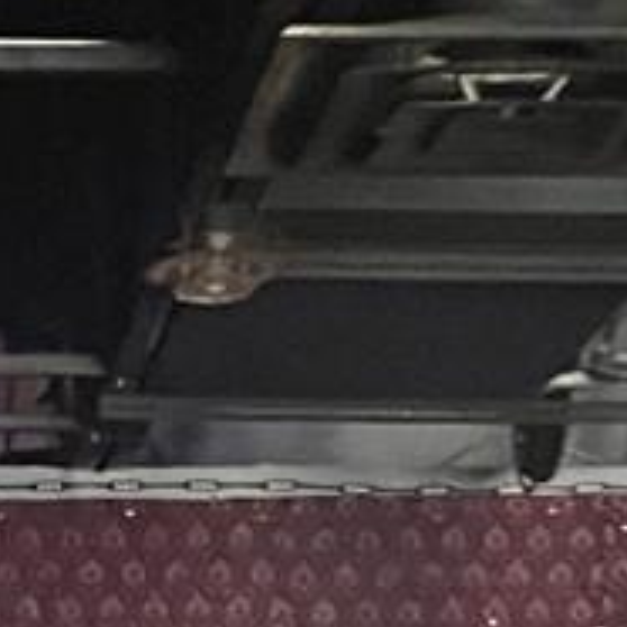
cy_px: 1530
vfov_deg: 8.1
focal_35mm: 198
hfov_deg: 8.6
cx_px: -340
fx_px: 4058
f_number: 1.6
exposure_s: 1/30
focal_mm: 5.1
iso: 1000
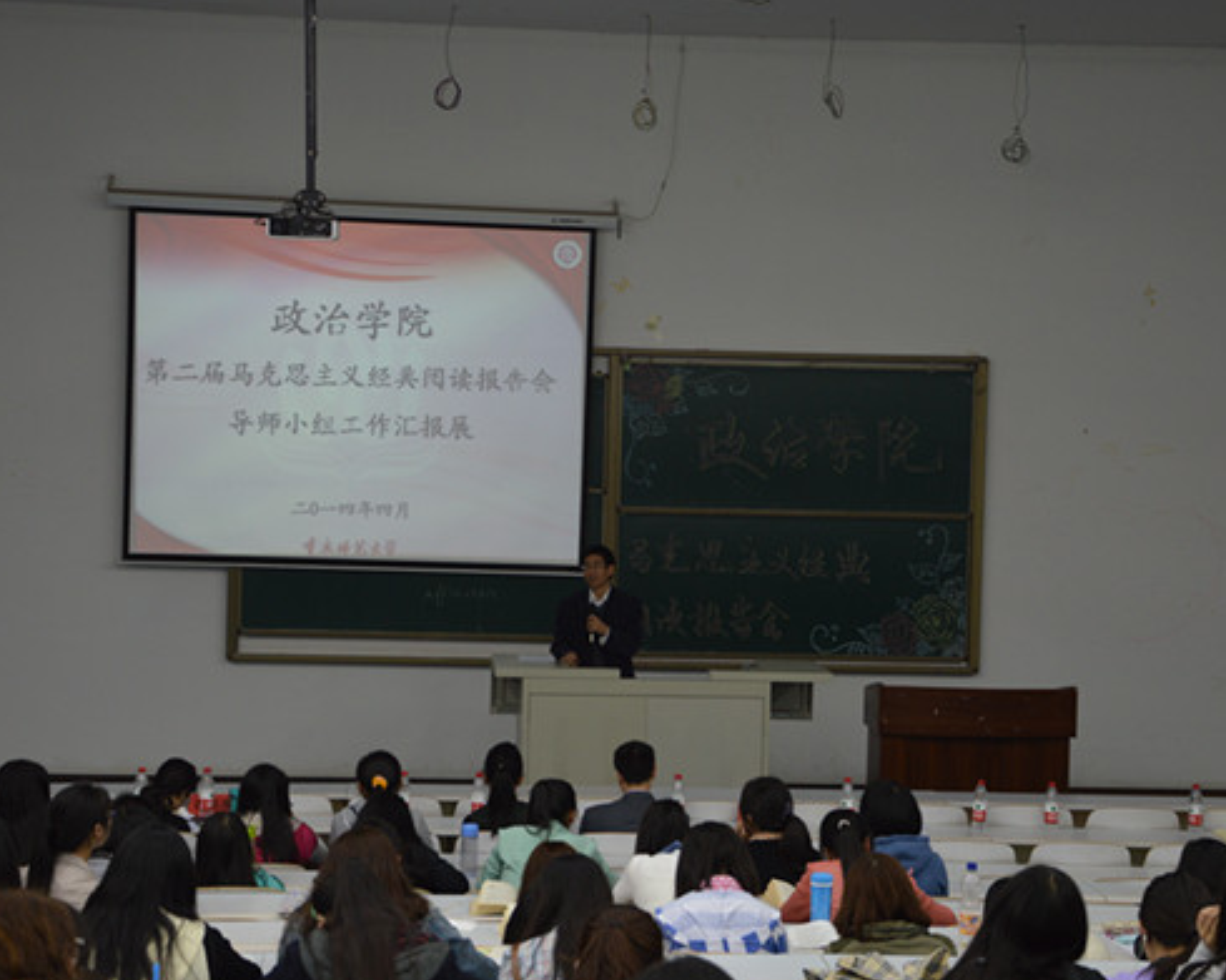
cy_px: 494
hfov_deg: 27.5
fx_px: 2503
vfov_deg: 22.2
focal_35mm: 69
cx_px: 659
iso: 400
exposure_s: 1/20
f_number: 4.5
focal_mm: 40
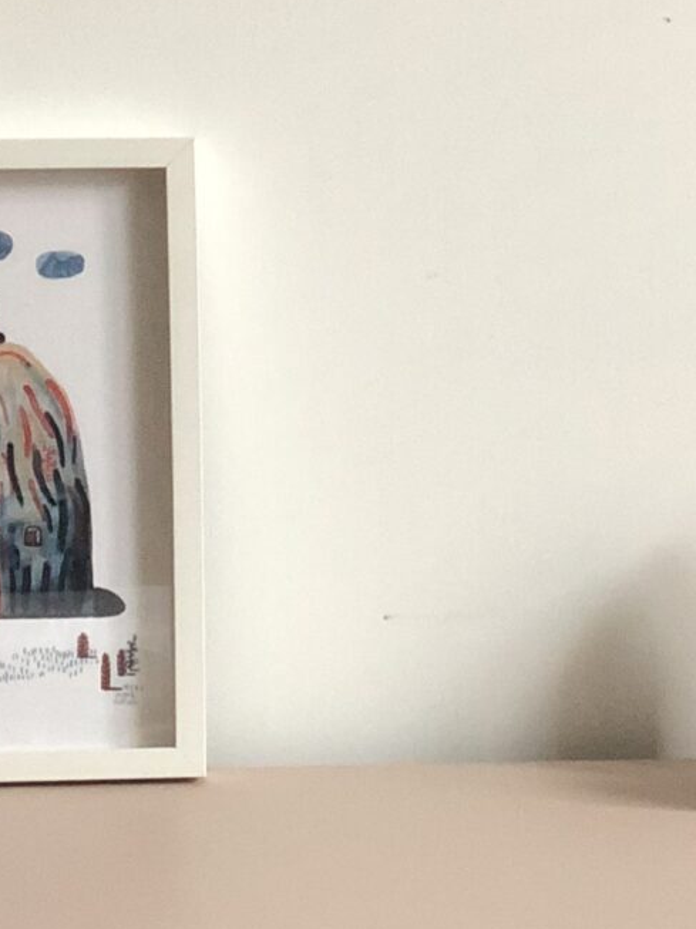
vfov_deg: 9.6
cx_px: 286
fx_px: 5474
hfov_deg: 7.3
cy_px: 1073
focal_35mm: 204
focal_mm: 6
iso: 125
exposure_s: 1/30
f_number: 2.4
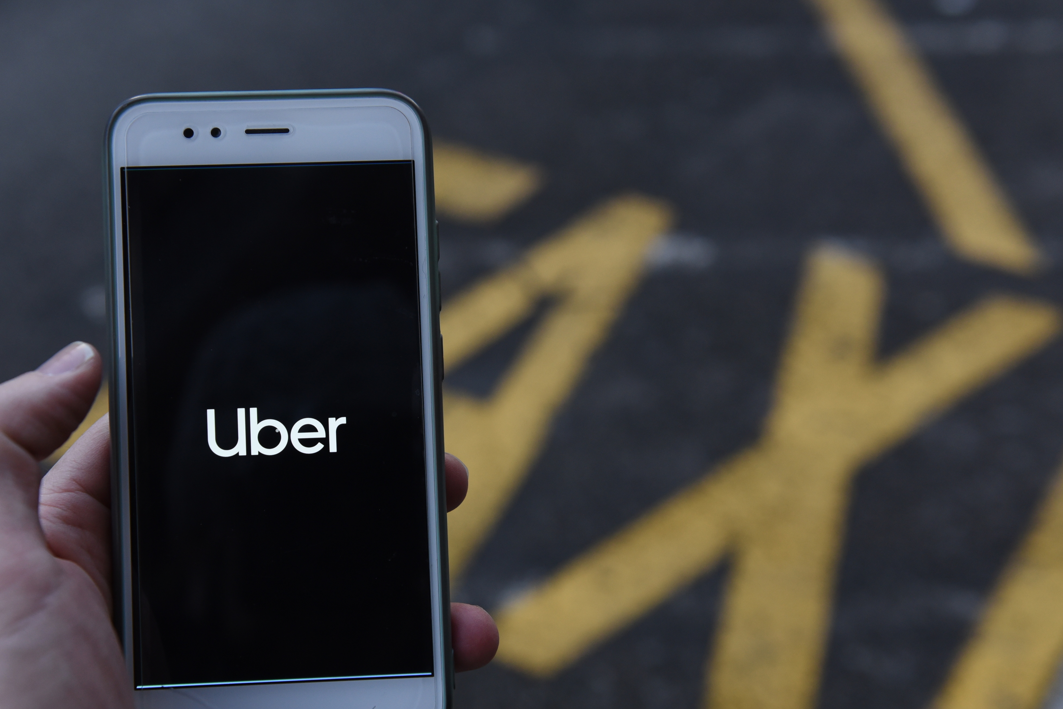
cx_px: 427
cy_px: 420
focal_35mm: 56
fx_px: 1653
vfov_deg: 24.2
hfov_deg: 35.5
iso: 1250
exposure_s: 1/320
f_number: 5
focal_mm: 44
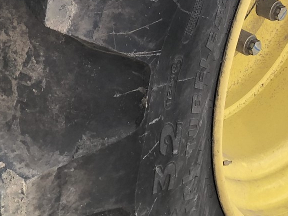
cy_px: -114
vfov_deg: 13.3
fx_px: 874
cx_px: 182
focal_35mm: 105
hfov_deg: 18.7
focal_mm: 3.99
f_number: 1.8
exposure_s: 1/407
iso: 20
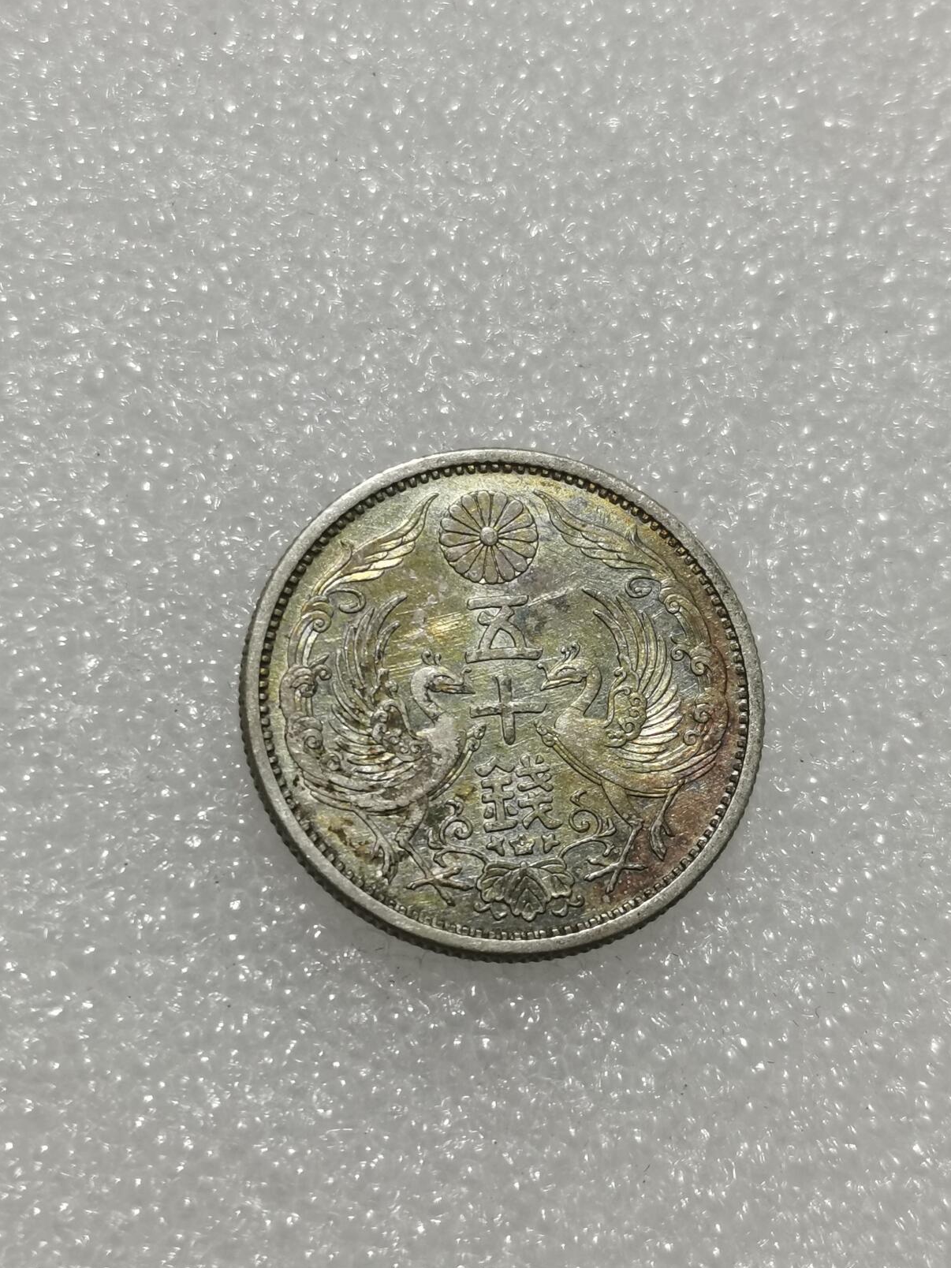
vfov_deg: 26.0
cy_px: 580
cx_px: 468
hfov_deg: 19.6
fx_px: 2747
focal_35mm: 75
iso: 100
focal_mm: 5.58
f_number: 1.8
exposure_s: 1/100
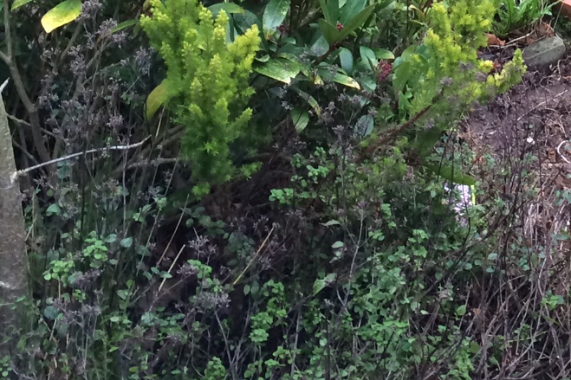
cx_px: 633
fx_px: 1538
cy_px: -206
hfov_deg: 20.1
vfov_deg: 13.2
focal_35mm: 97
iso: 80
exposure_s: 1/30
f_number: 2.2
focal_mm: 4.12
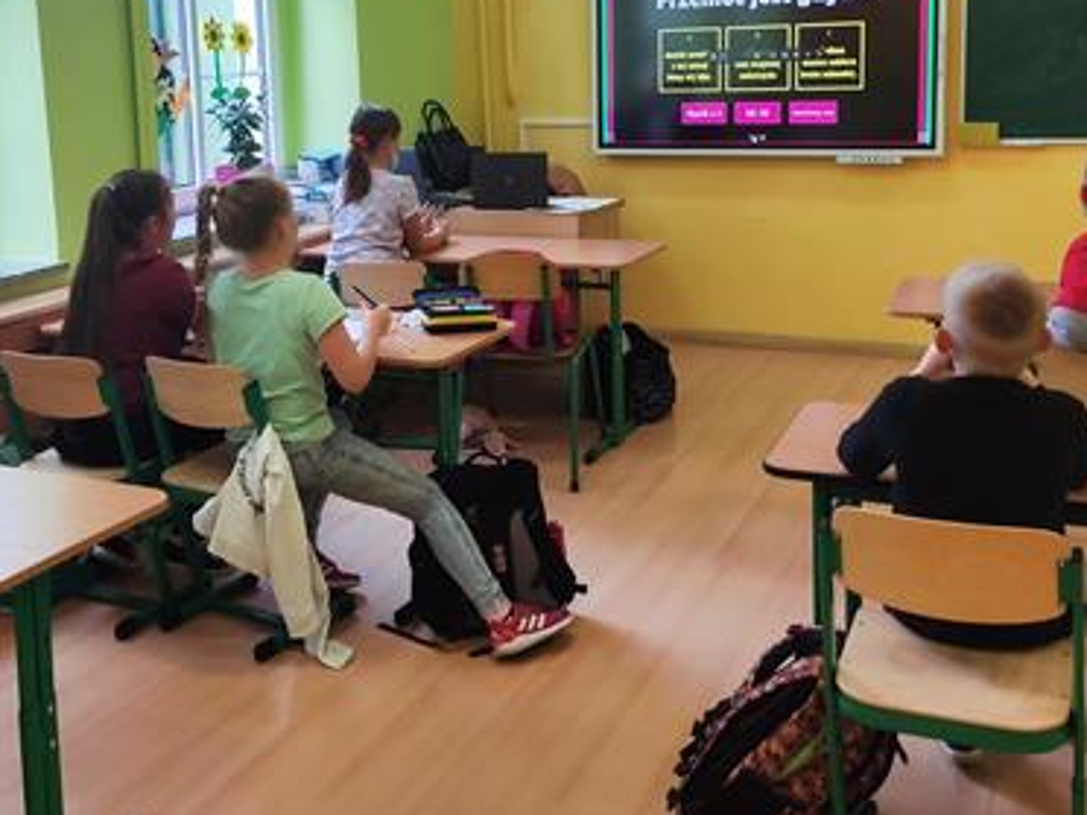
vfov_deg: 33.2
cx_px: 415
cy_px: 240
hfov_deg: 43.5
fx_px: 1350
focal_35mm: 43
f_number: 1.79
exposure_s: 1/100
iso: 88
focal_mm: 4.71
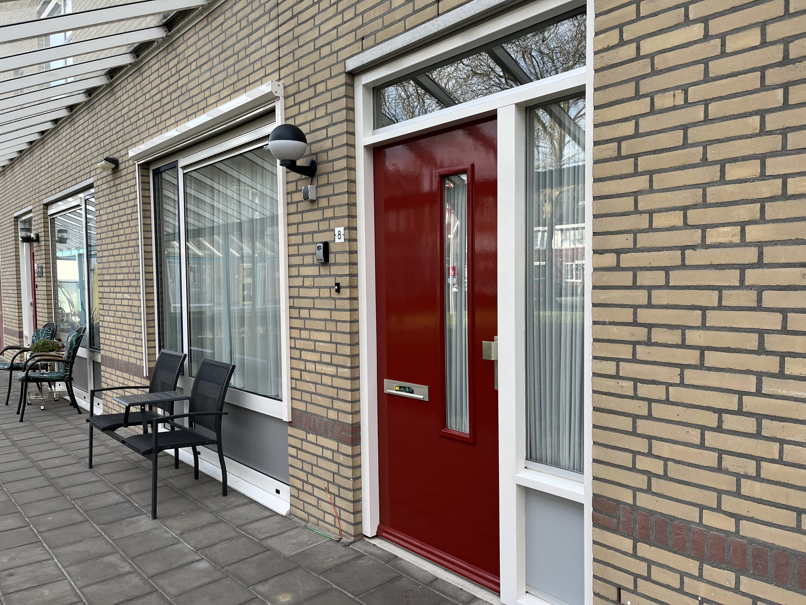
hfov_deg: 67.3
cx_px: 403
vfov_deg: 53.1
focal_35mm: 26
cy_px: 302
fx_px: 605
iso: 50
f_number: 1.6
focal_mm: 5.1
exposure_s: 1/459
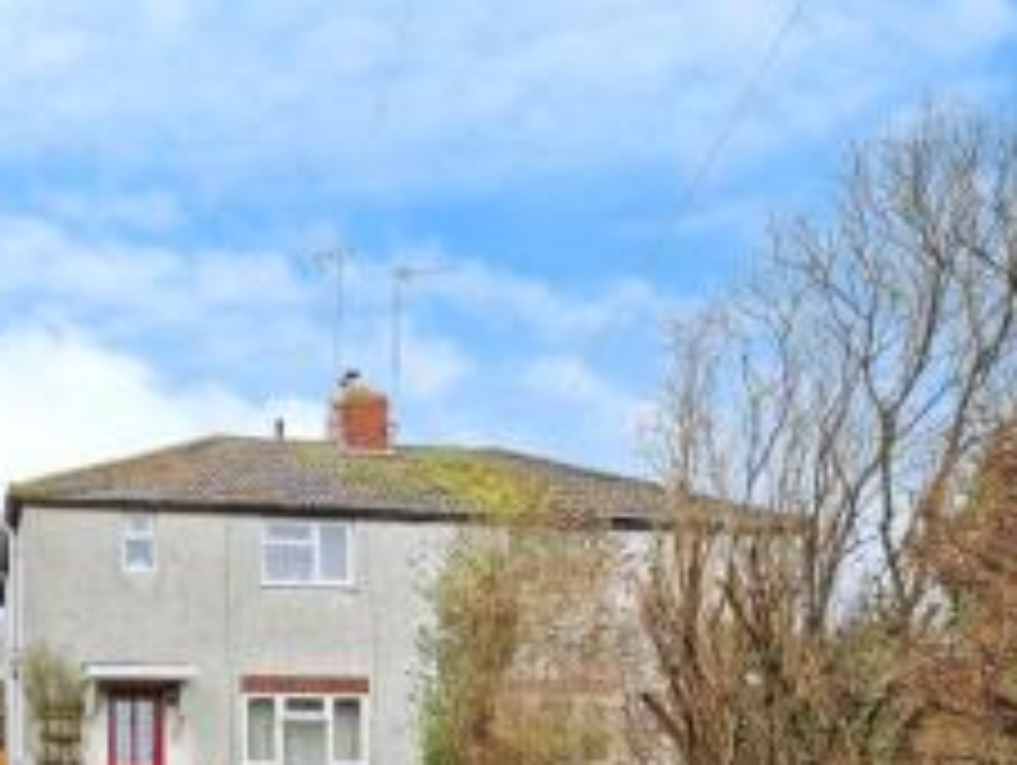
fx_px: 1265
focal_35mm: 43
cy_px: 709
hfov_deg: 42.3
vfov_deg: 31.8
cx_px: 241
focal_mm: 6.4
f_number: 1.8
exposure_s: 1/311
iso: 50
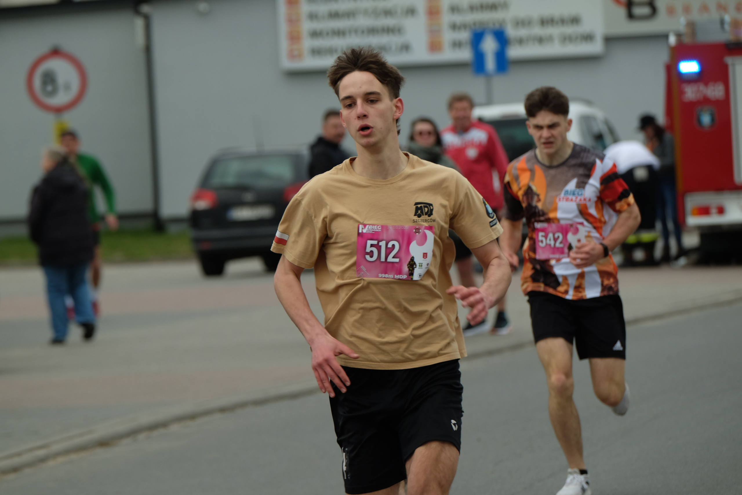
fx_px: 6307
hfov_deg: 6.7
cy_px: 248
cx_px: 371
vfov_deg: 4.5
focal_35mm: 306
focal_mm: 203.7
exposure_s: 1/400
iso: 200
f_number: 5.6
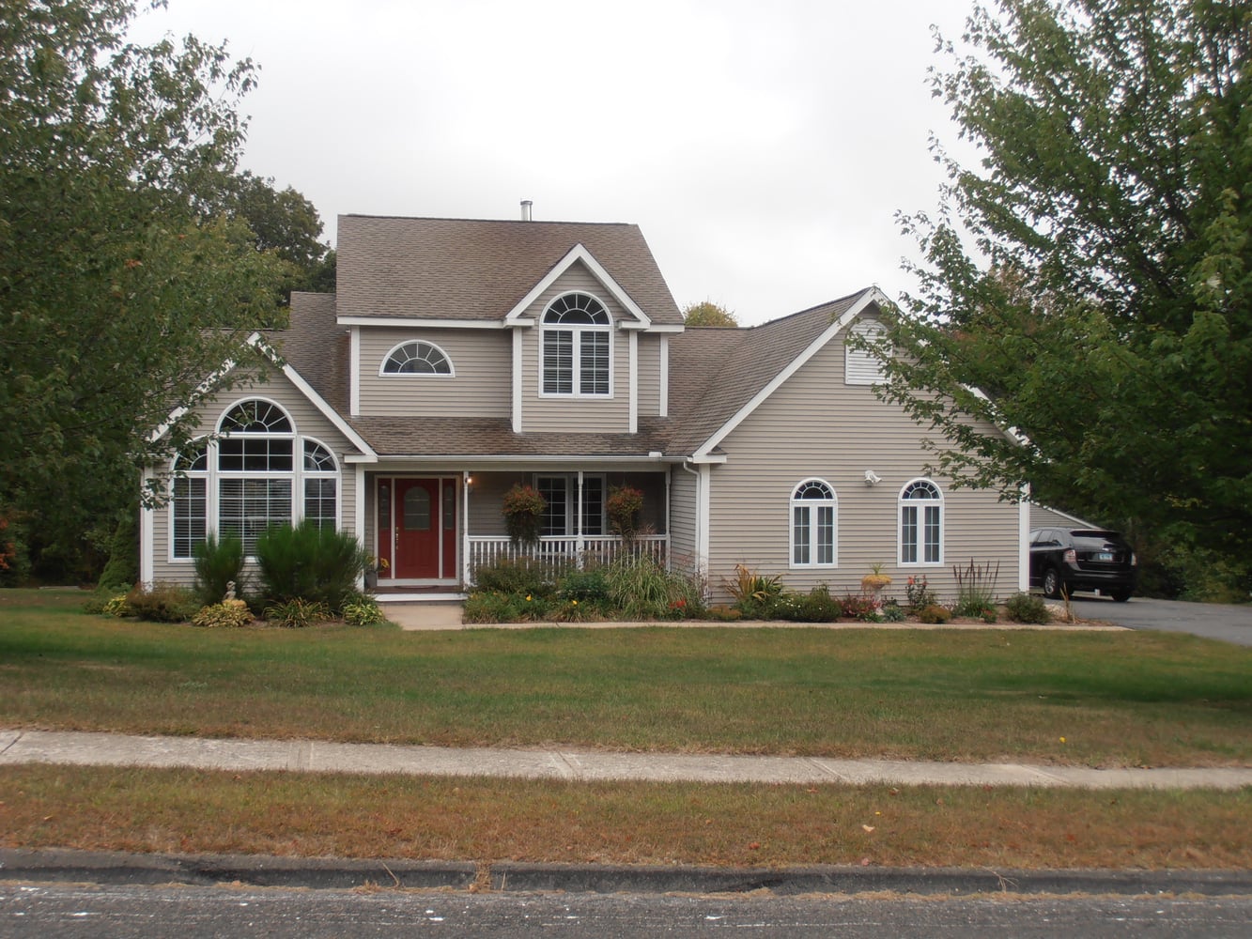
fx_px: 1592
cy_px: 470
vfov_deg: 32.9
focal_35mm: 44
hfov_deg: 42.9
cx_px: 626
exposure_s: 1/250
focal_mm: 7.87
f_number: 4.2
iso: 80
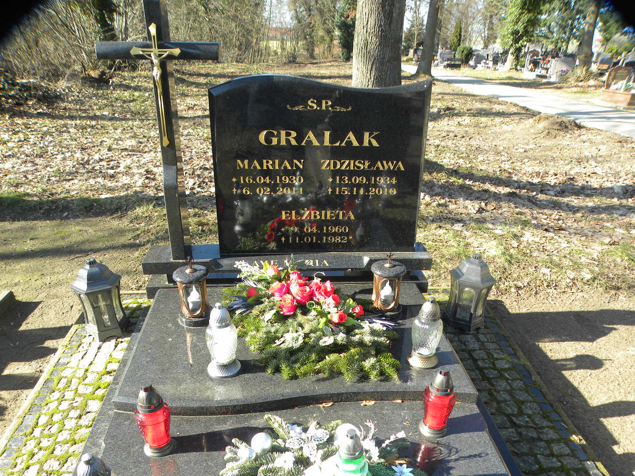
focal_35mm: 26
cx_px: 318
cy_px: 238
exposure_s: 1/105
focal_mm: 4.6
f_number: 3.5
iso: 64
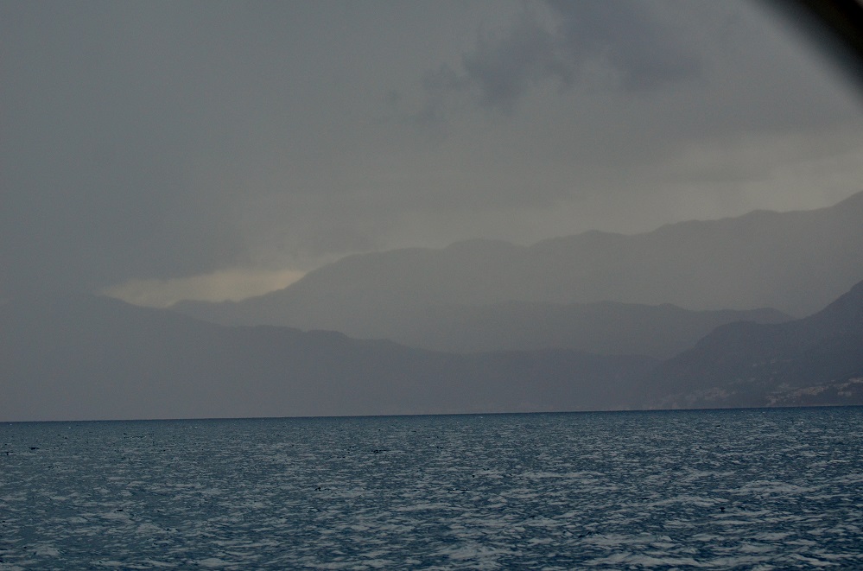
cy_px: 286
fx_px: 2511
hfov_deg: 19.5
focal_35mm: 105
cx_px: 432
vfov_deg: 13.0
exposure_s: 1/320
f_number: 4.5
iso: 560
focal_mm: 70
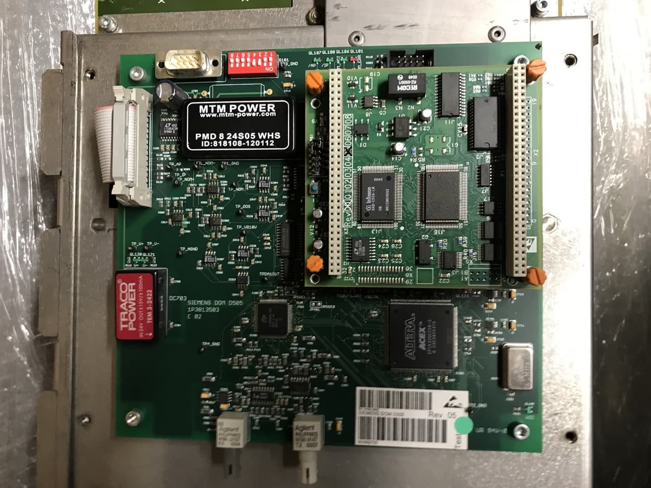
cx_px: 326
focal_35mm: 28
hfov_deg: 63.4
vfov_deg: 49.7
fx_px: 527
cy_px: 244
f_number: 1.8
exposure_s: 1/17
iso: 50
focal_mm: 3.99
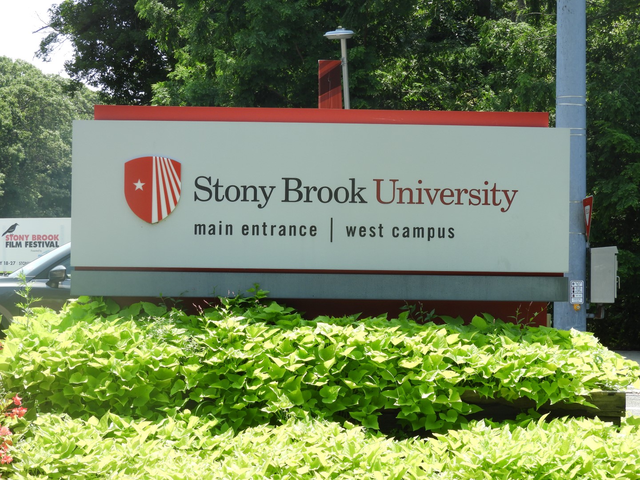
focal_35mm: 105
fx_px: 1941
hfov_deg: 18.7
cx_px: 320
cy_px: 240
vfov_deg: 14.1
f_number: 4.8
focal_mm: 18.8
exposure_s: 1/200
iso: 100
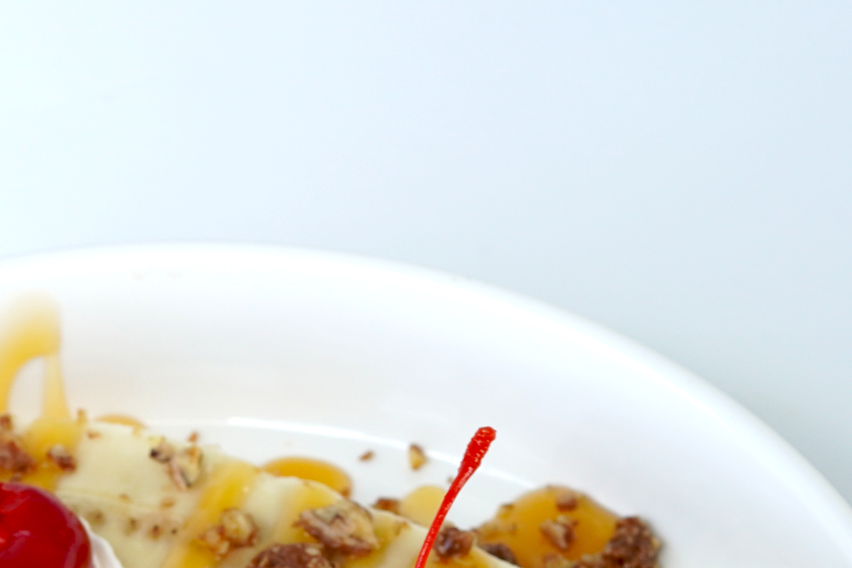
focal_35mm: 165
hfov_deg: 12.4
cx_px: 138
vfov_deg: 8.2
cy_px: 794
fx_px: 3894
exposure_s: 1/40
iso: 160
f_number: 5.6
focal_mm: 35
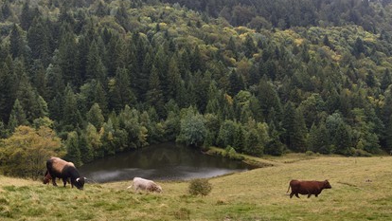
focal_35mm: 51
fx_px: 530
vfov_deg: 23.5
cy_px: 95
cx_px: 197
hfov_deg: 40.6
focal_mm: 48
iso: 800
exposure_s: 1/200
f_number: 8
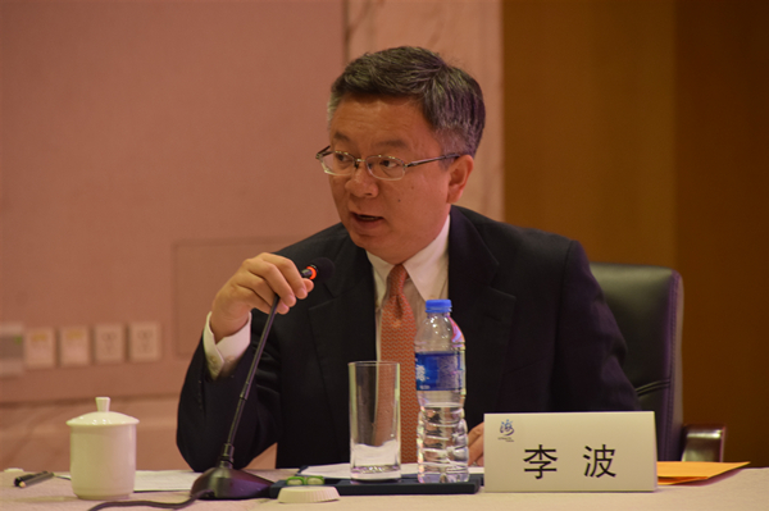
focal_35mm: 278
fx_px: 5923
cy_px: 256
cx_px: 384
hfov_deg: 7.4
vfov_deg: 4.9
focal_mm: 185
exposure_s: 1/40
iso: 800
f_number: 6.3
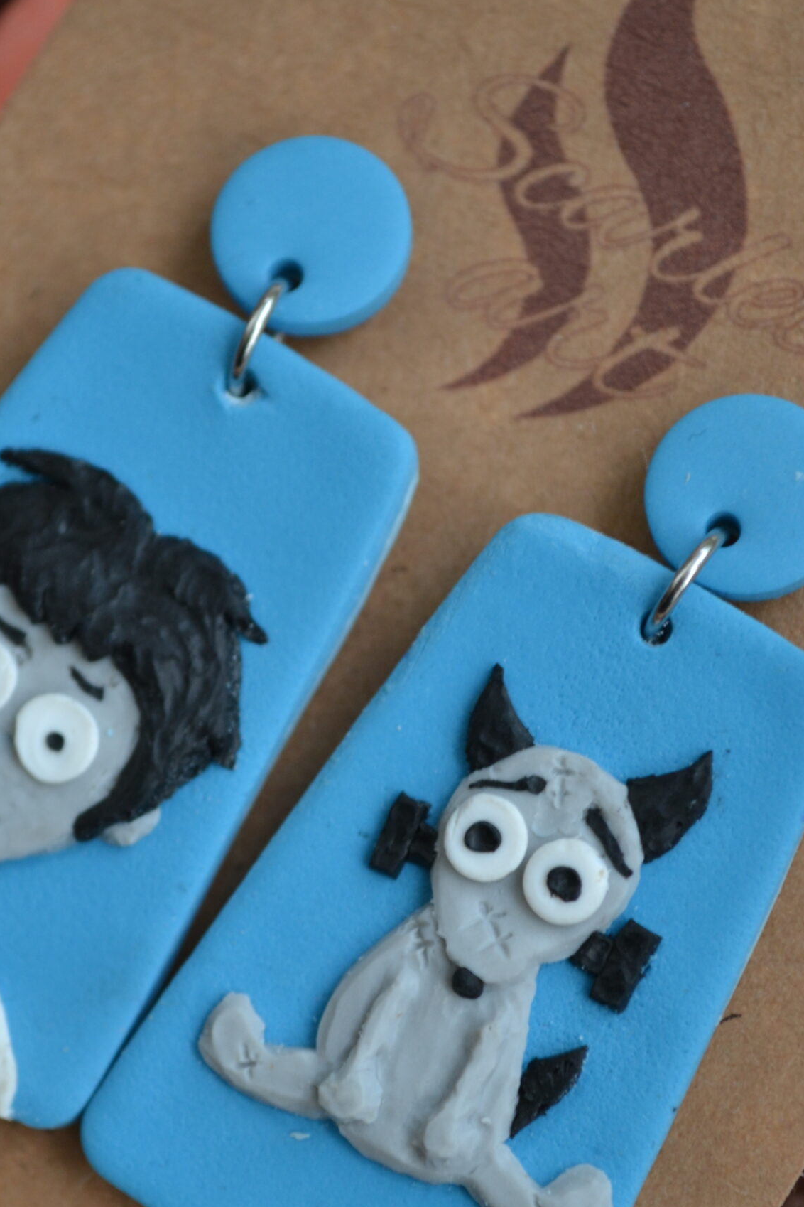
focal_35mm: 95
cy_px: 778
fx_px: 3182
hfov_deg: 14.4
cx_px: 297
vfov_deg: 21.4
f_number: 5.3
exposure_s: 1/50
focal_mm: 42
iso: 400
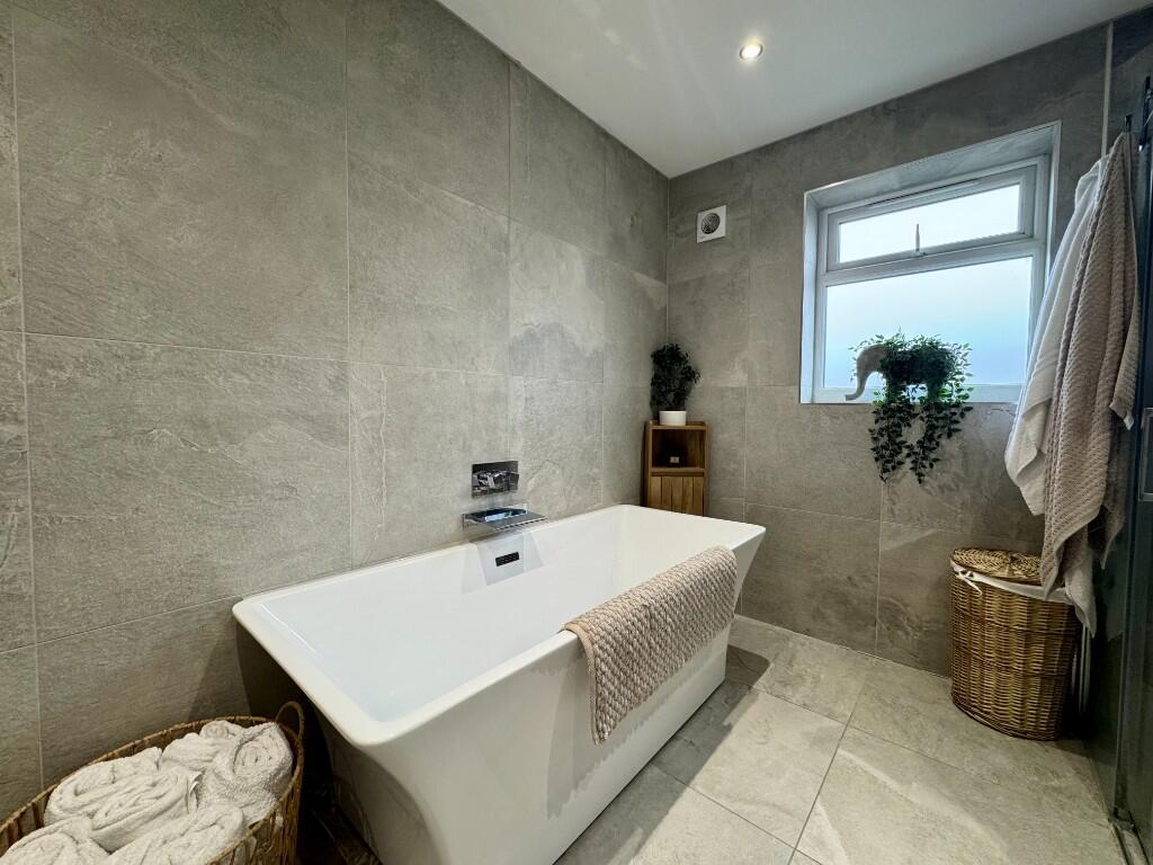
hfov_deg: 102.1
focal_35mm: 14
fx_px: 466
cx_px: 576
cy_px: 432
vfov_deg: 85.7
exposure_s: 1/100
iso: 200
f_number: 2.2
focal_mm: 2.22
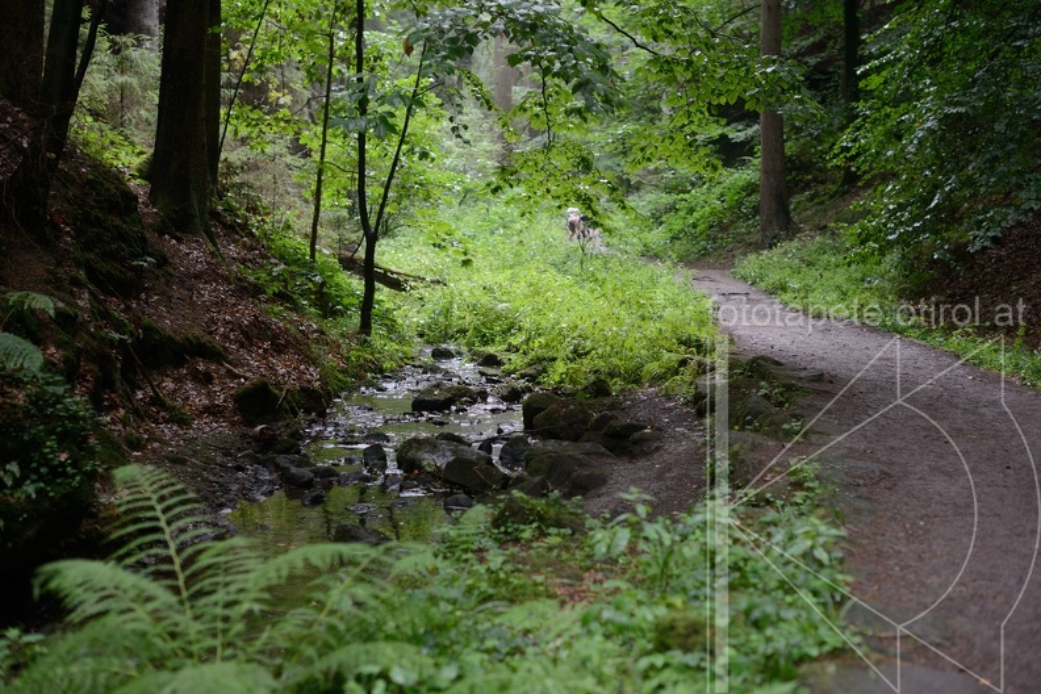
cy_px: 347
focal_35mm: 50
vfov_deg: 27.0
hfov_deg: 39.6
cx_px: 520
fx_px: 1446
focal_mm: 50
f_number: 2.5
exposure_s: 1/100
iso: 250
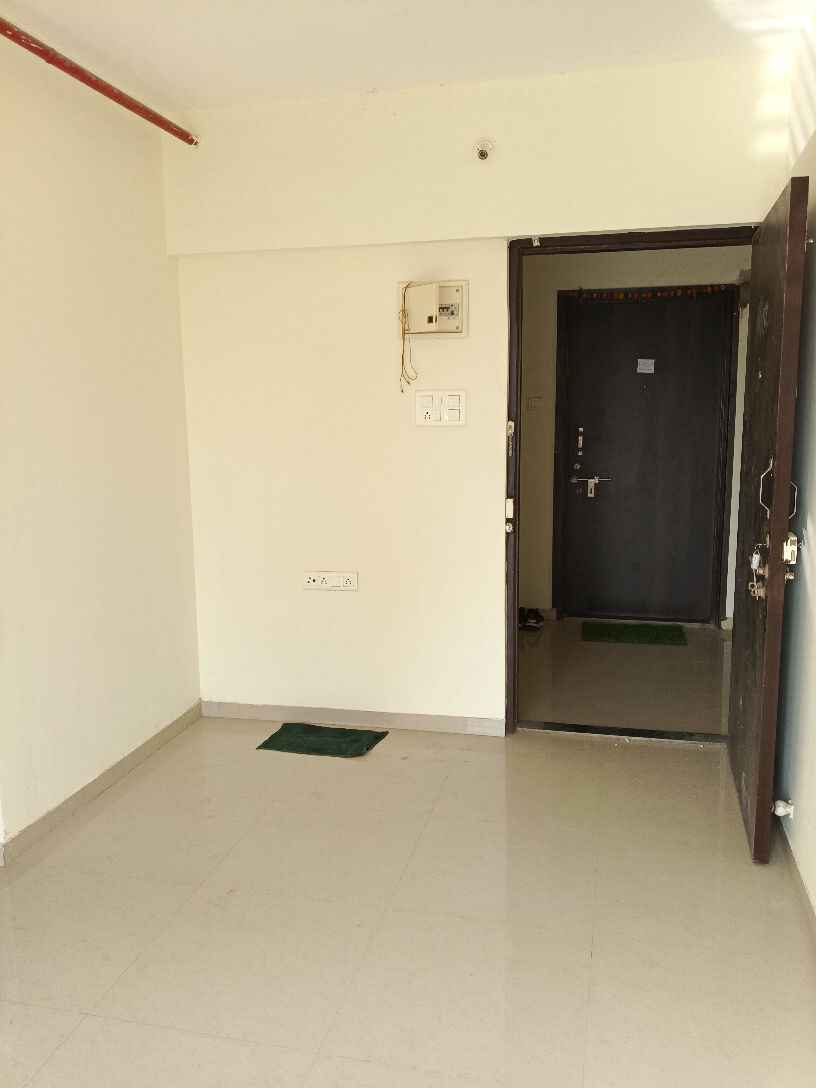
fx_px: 849
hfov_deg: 51.4
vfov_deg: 65.3
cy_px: 544
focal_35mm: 27
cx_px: 408
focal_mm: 3.61
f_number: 1.8
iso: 64
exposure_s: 1/100
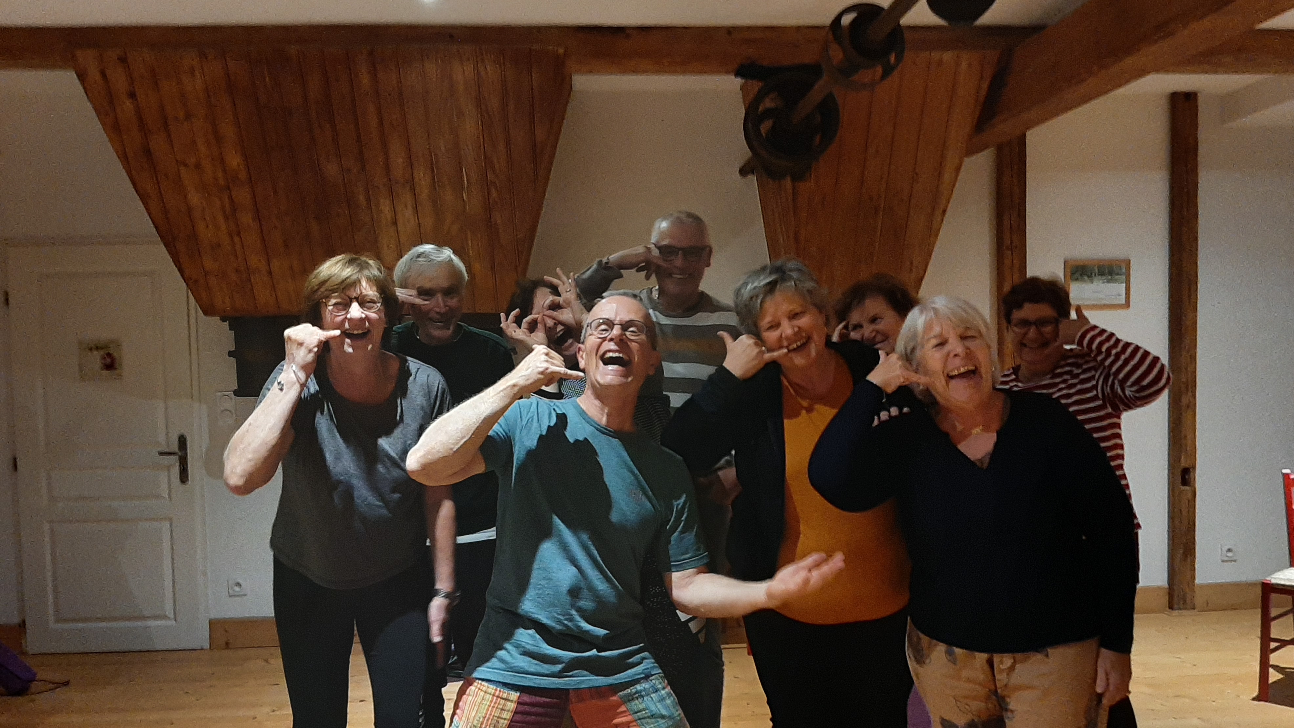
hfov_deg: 66.1
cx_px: 646
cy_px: 394
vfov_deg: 40.1
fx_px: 995
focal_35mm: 29
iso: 250
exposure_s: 1/25
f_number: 1.7
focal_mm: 3.93
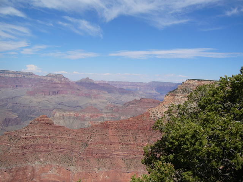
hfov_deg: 52.6
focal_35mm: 35
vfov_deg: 40.7
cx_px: 122
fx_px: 246
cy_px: 91
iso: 50
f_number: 8
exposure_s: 1/250
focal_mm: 5.8
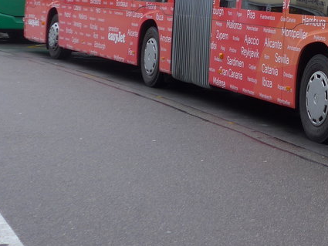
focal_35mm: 110
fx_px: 1043
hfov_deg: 17.1
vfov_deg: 13.1
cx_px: 392
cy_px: -52
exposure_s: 1/125
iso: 80
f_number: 2.8
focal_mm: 8
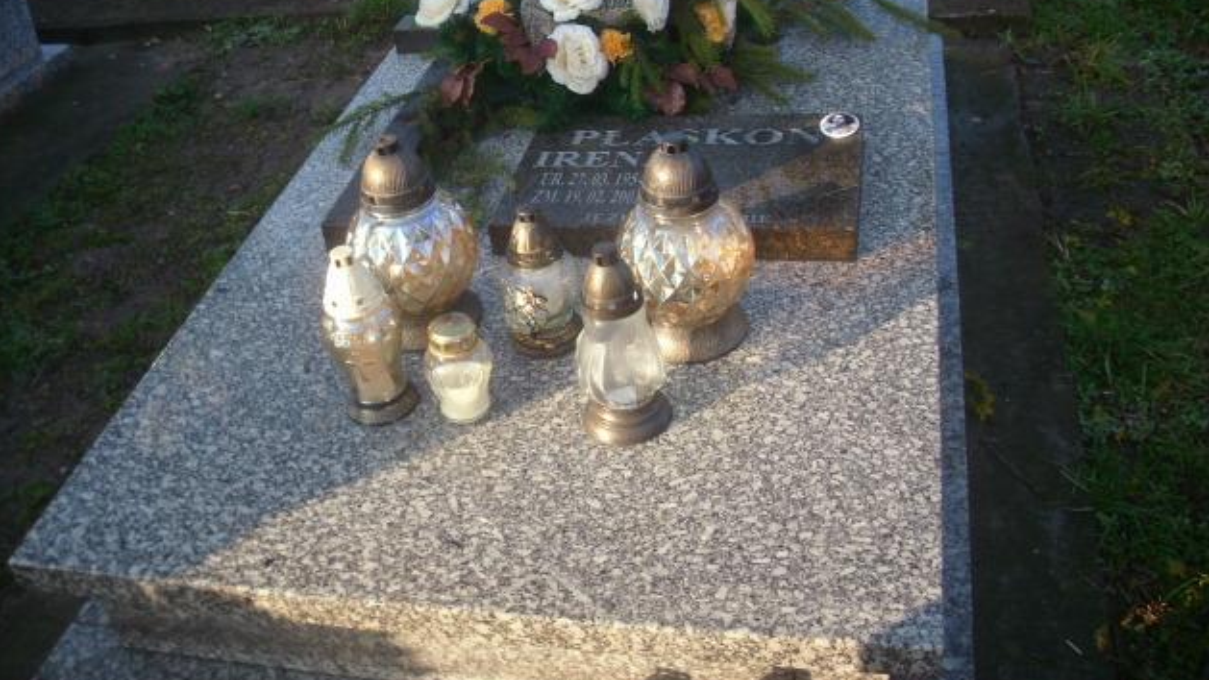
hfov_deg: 49.4
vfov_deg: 29.0
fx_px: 1315
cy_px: 279
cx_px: 596
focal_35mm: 41
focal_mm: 6.2
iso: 50
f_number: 5.6
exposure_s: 1/76
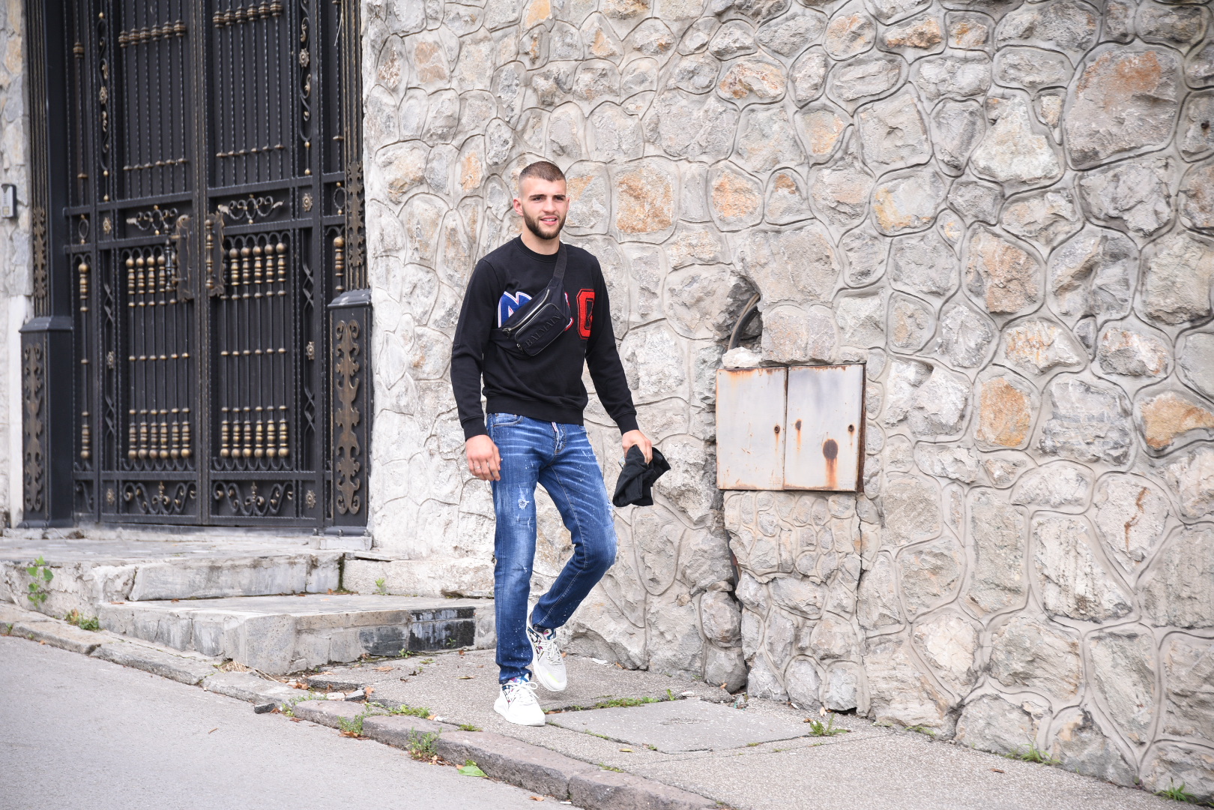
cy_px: 405
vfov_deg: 14.4
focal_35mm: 95
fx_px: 3203
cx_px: 607
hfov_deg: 21.5
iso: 320
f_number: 4
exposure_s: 1/500
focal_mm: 95
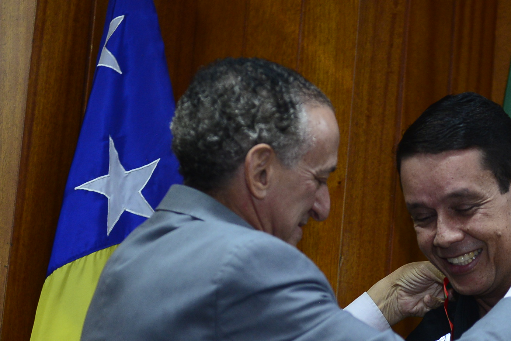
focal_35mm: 152
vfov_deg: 9.0
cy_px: 327
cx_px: 363
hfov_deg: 13.5
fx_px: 2157
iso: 1600
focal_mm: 70
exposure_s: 1/125
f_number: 2.8
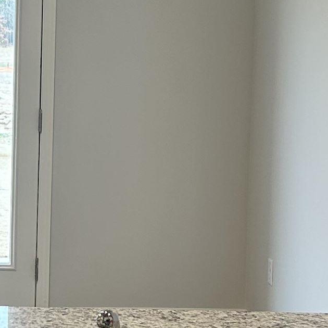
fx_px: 1201
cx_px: 5
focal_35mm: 112
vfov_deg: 15.6
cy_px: 154
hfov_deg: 15.3
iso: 64
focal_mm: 5.7
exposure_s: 1/60
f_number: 1.5
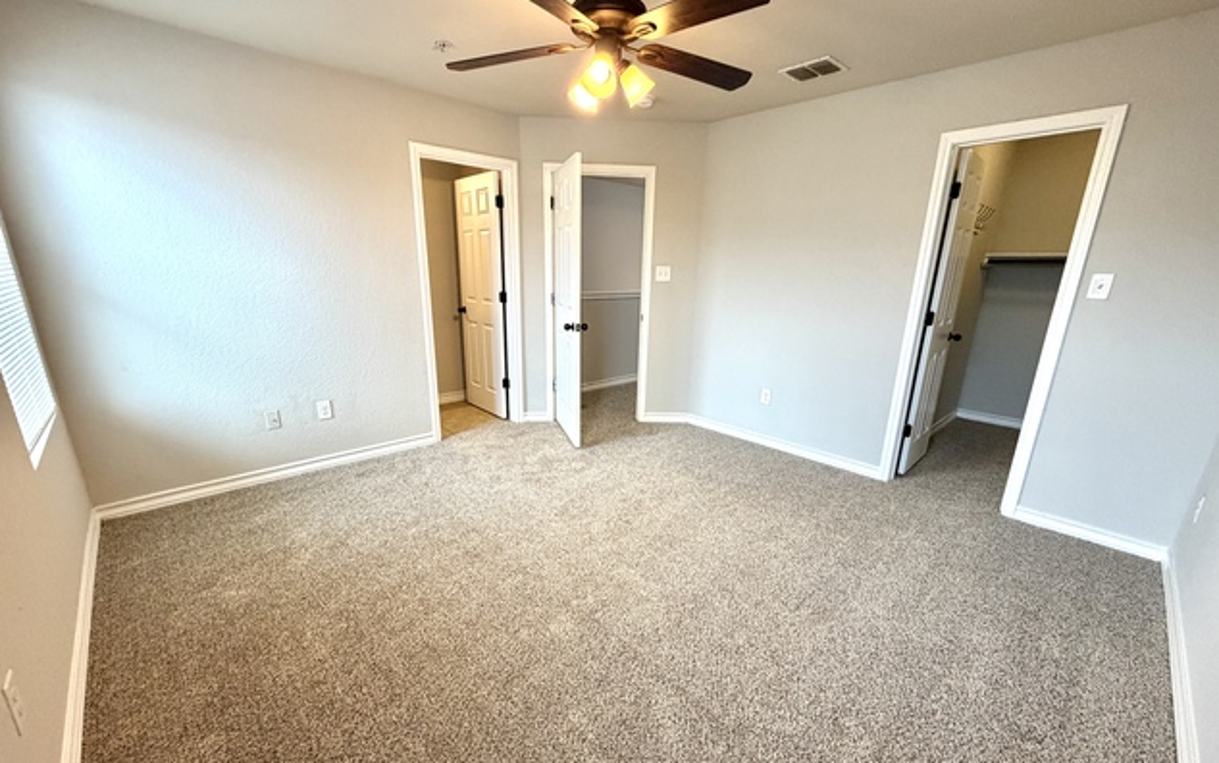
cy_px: 412
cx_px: 607
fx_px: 498
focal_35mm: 15
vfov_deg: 74.7
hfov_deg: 101.4
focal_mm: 2.22
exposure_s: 1/120
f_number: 2.2
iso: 320
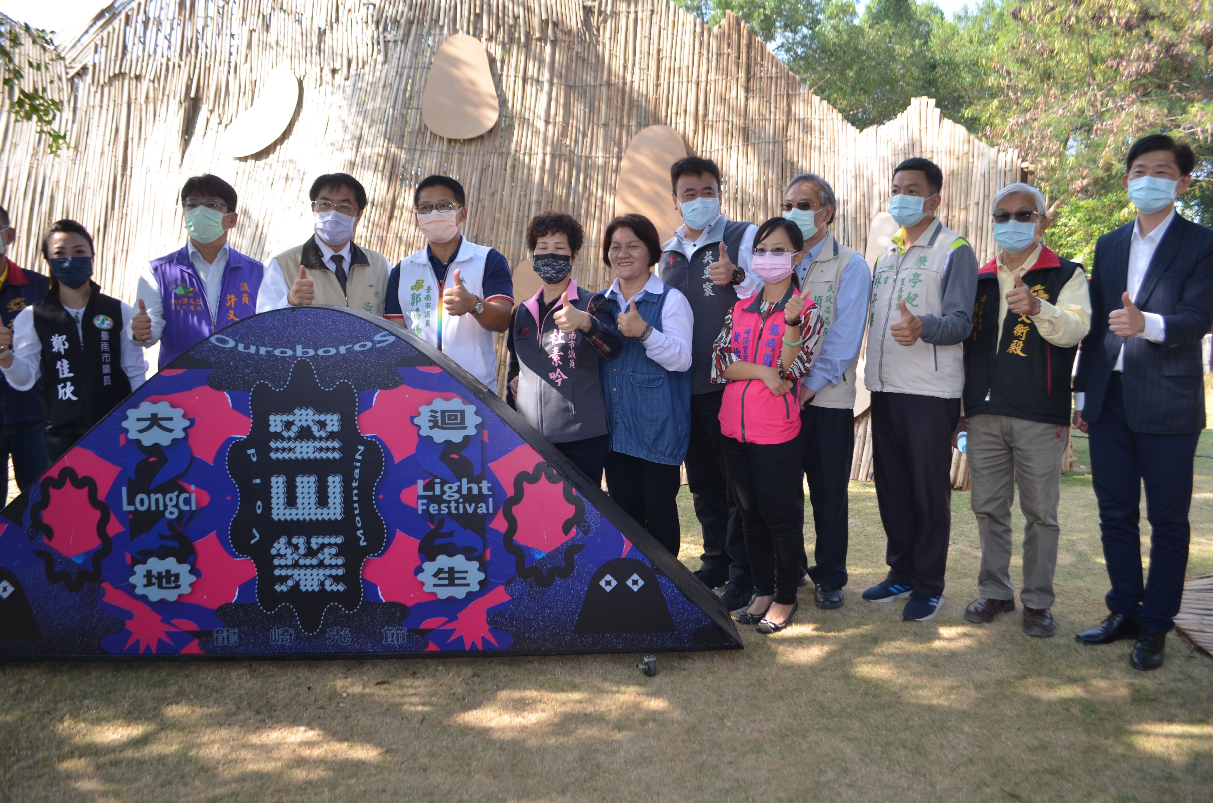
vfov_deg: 47.7
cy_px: 402
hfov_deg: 67.5
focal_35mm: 27
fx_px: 908
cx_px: 606
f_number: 3.5
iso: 110
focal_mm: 18
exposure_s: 1/200
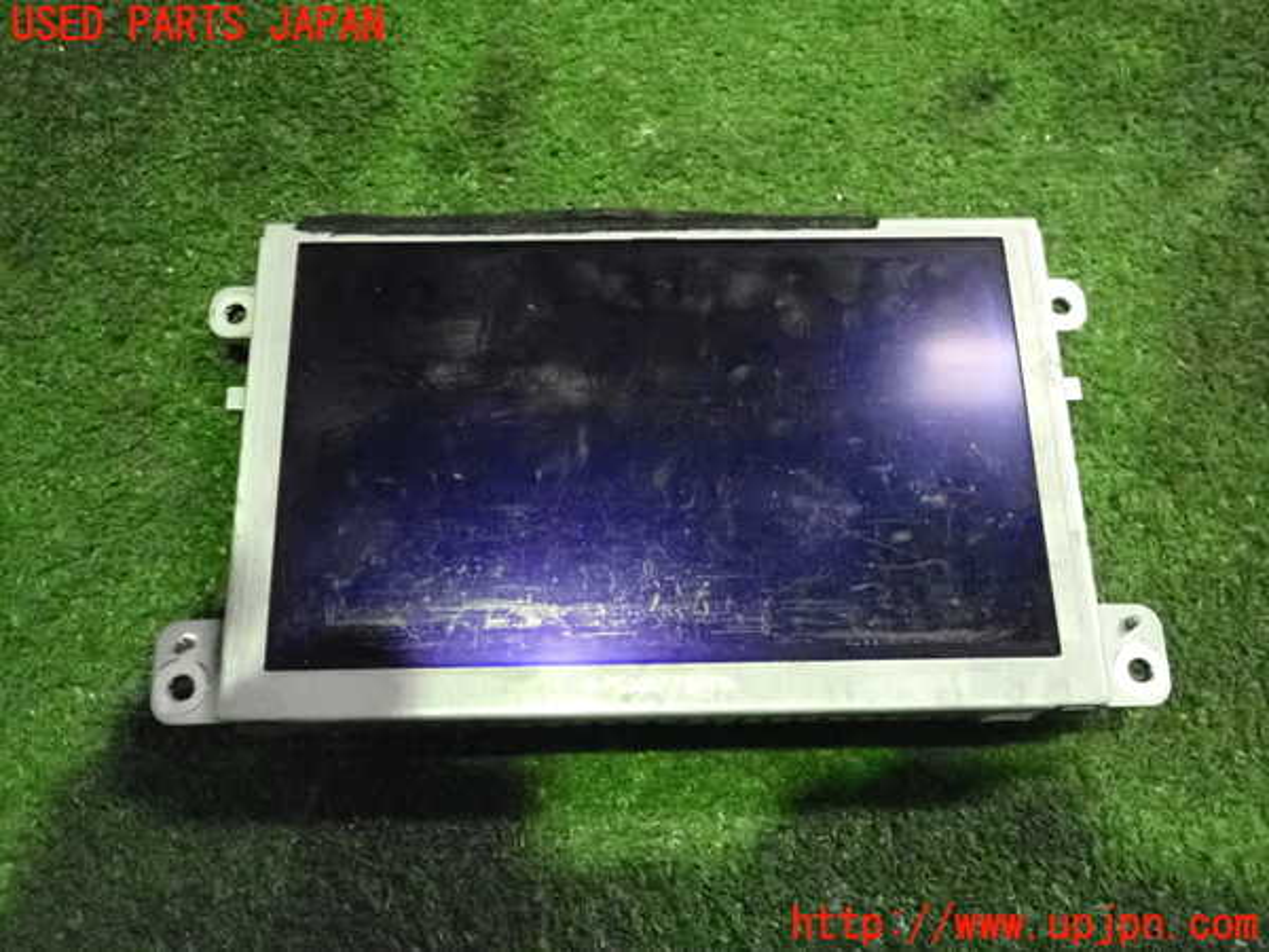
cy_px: 476
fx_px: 1100
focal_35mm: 30
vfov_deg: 46.8
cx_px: 634
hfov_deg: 60.0
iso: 5000
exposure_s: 1/160
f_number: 2.3
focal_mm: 5.4
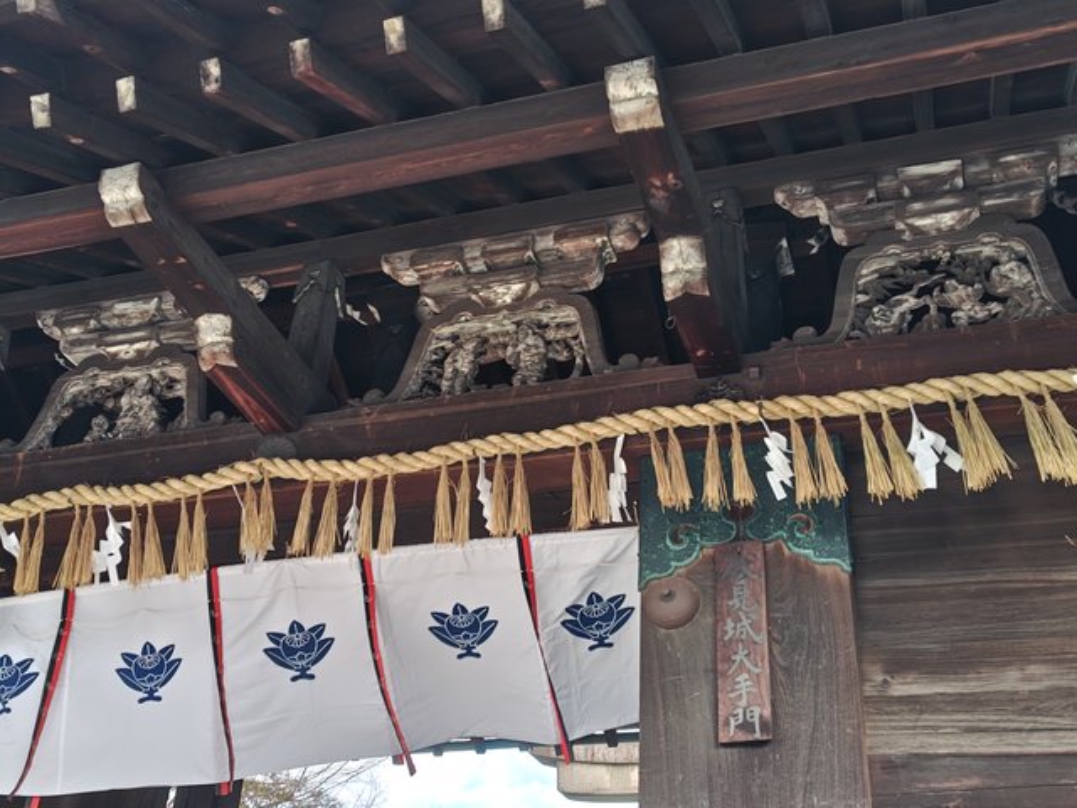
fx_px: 716
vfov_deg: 58.9
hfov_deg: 73.9
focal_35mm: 23
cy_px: 404
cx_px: 538
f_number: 1.9
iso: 149
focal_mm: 5.56
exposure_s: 1/100
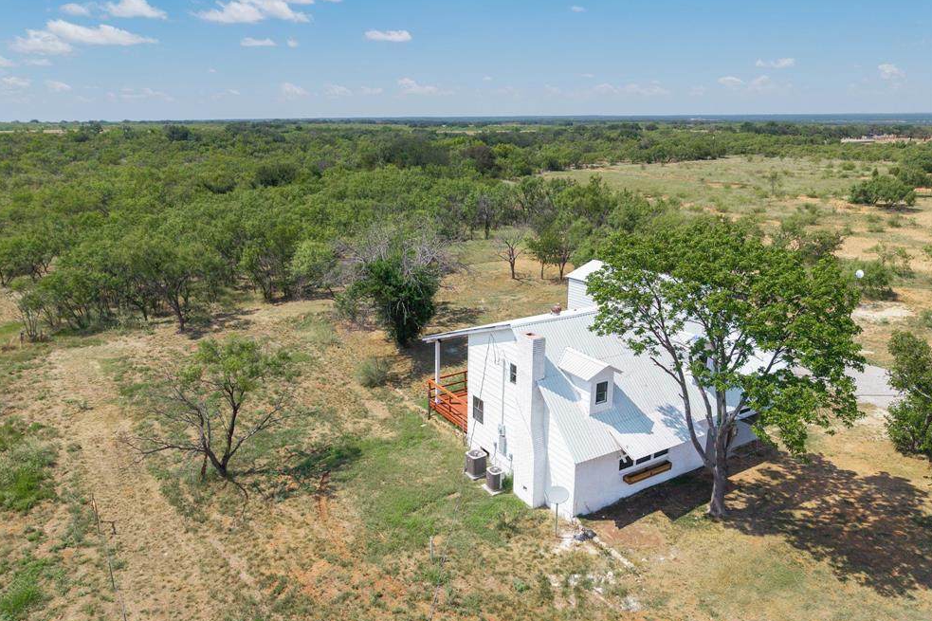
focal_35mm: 26
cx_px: 452
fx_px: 673
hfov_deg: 69.4
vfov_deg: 49.5
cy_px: 301
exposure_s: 1/5000
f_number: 1.8
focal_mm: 8.67
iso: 170
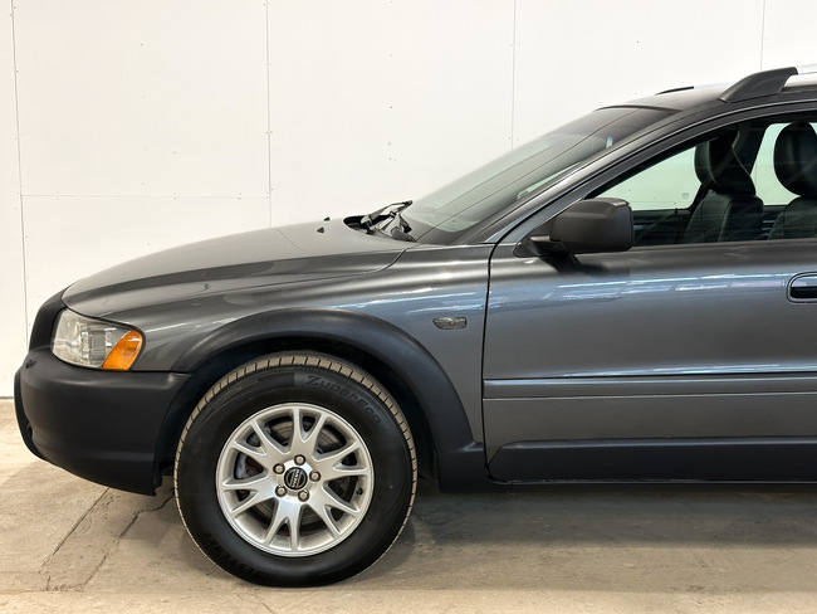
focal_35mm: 48
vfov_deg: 30.3
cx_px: 408
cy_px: 307
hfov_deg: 39.6
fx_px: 1133
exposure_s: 1/50
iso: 160
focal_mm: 6.86
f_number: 1.8
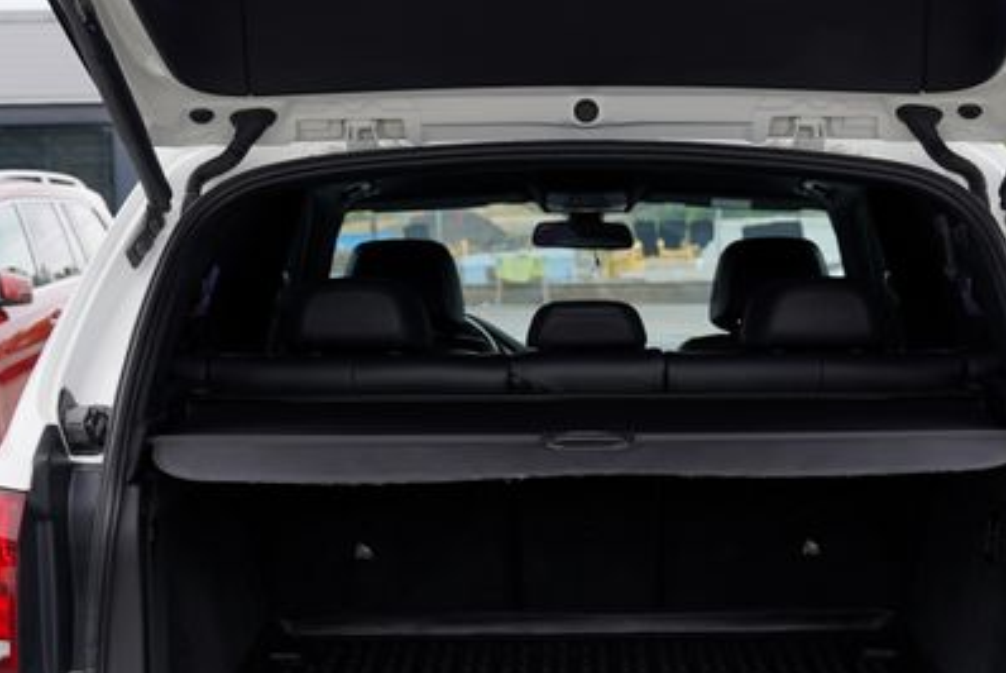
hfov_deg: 28.0
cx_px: 624
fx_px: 2013
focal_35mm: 72
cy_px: 535
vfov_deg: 18.8
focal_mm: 28
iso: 100
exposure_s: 1/100
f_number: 4.5
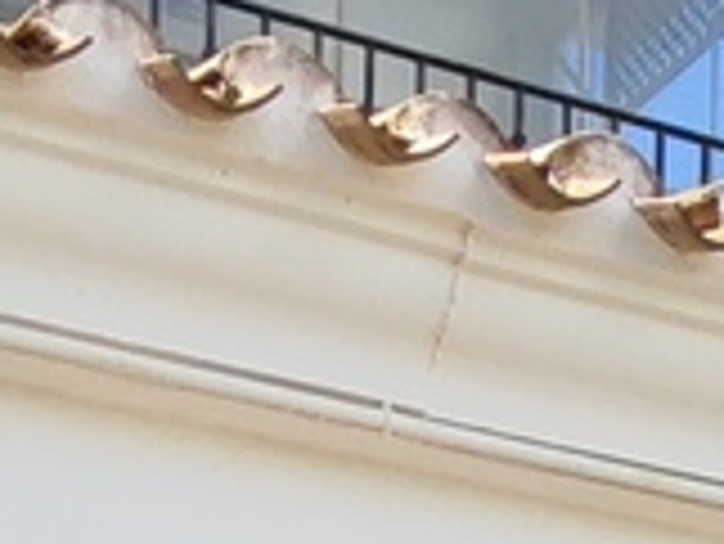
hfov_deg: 15.4
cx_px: 598
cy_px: 1493
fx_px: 2658
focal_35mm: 127
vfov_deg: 9.7
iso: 50
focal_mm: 1.65
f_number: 2.2
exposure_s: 1/1073
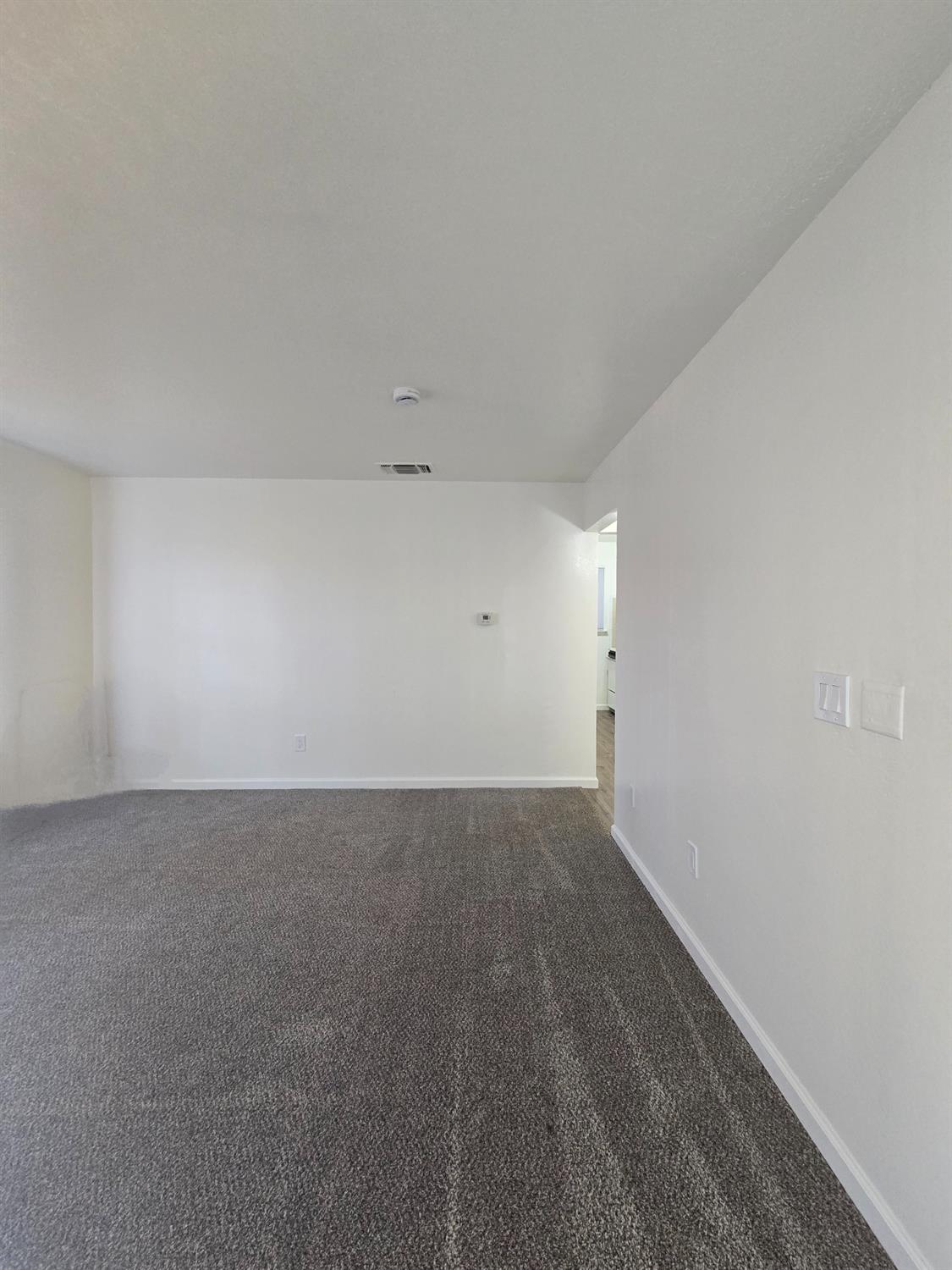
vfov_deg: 106.2
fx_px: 477
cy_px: 635
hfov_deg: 89.9
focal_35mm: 13
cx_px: 476
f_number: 2.2
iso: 400
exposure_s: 1/60
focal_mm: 2.2
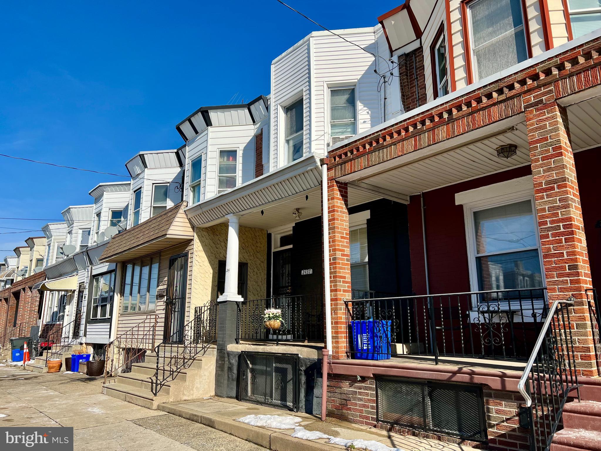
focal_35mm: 26
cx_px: 300
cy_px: 226
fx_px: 451
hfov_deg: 67.3
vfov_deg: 53.1
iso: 50
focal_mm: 5.7
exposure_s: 1/5319
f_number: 1.5
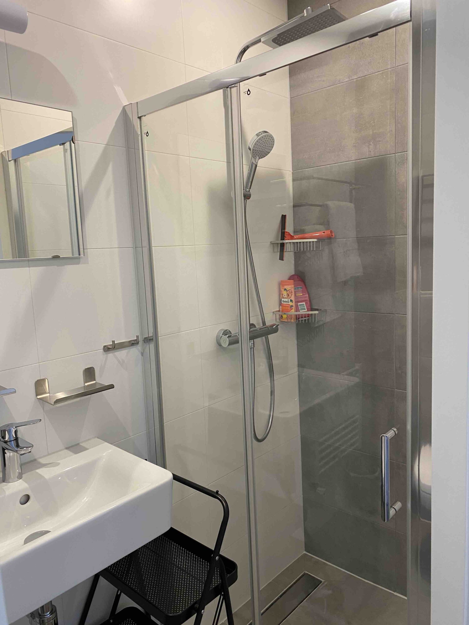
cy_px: 312
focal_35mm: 26
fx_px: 470
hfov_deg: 53.1
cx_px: 234
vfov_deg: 67.3
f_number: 1.8
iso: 80
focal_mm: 4.25
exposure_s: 1/50
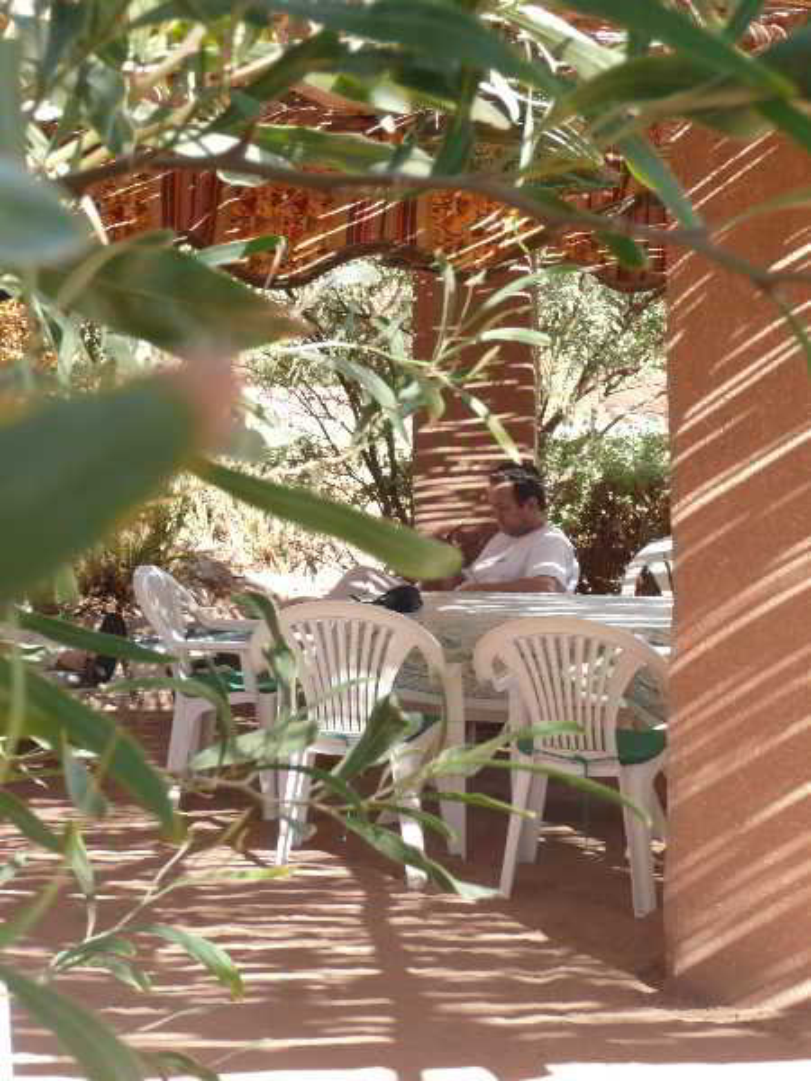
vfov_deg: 33.2
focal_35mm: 58
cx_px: 406
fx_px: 1812
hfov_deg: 25.2
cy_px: 540
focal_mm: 9.5
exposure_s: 1/80
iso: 100
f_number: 4.4
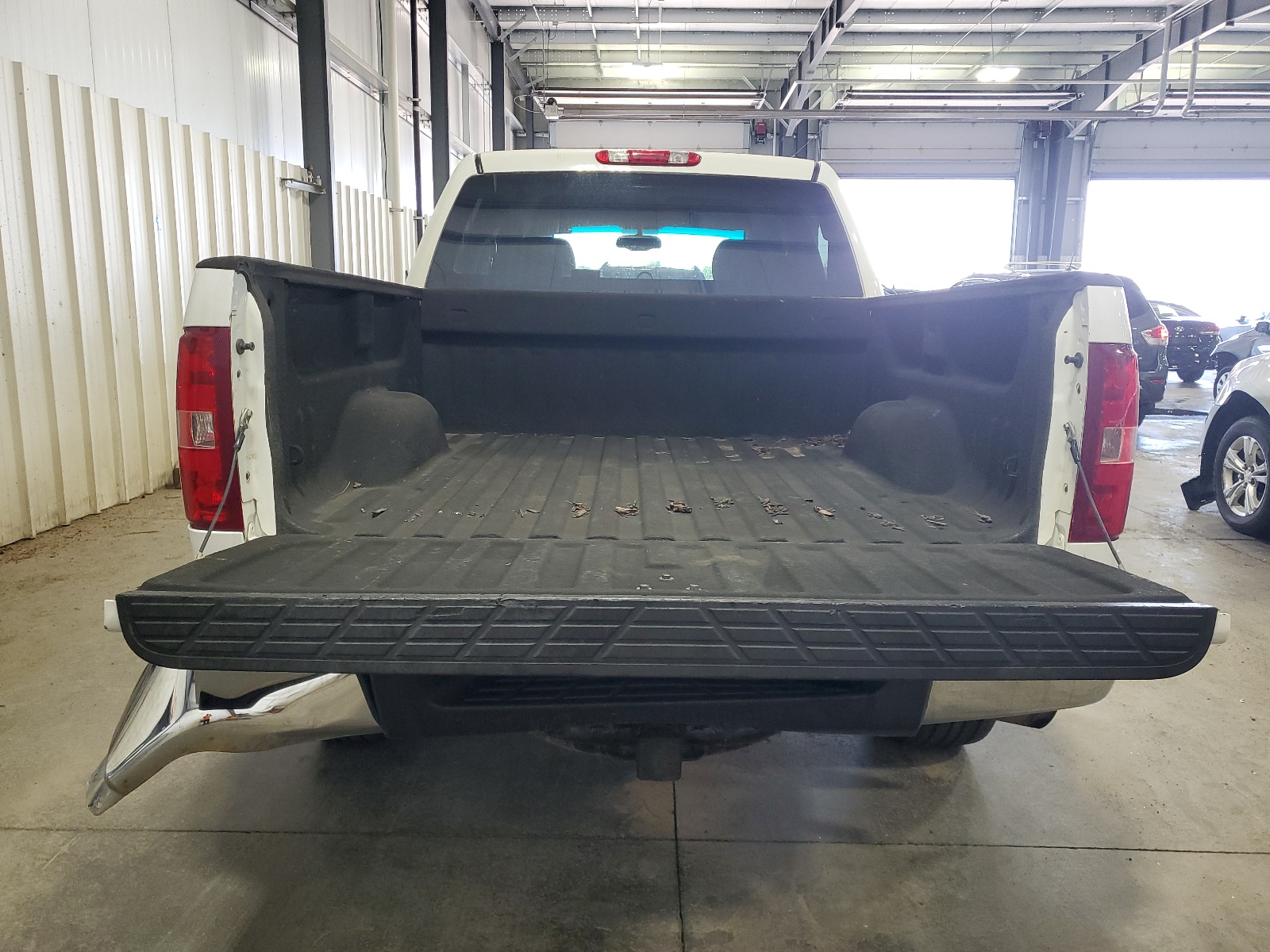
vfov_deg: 53.1
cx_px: 635
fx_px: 954
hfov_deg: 67.3
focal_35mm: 26
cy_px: 476
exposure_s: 1/60.2
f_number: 1.5
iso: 97
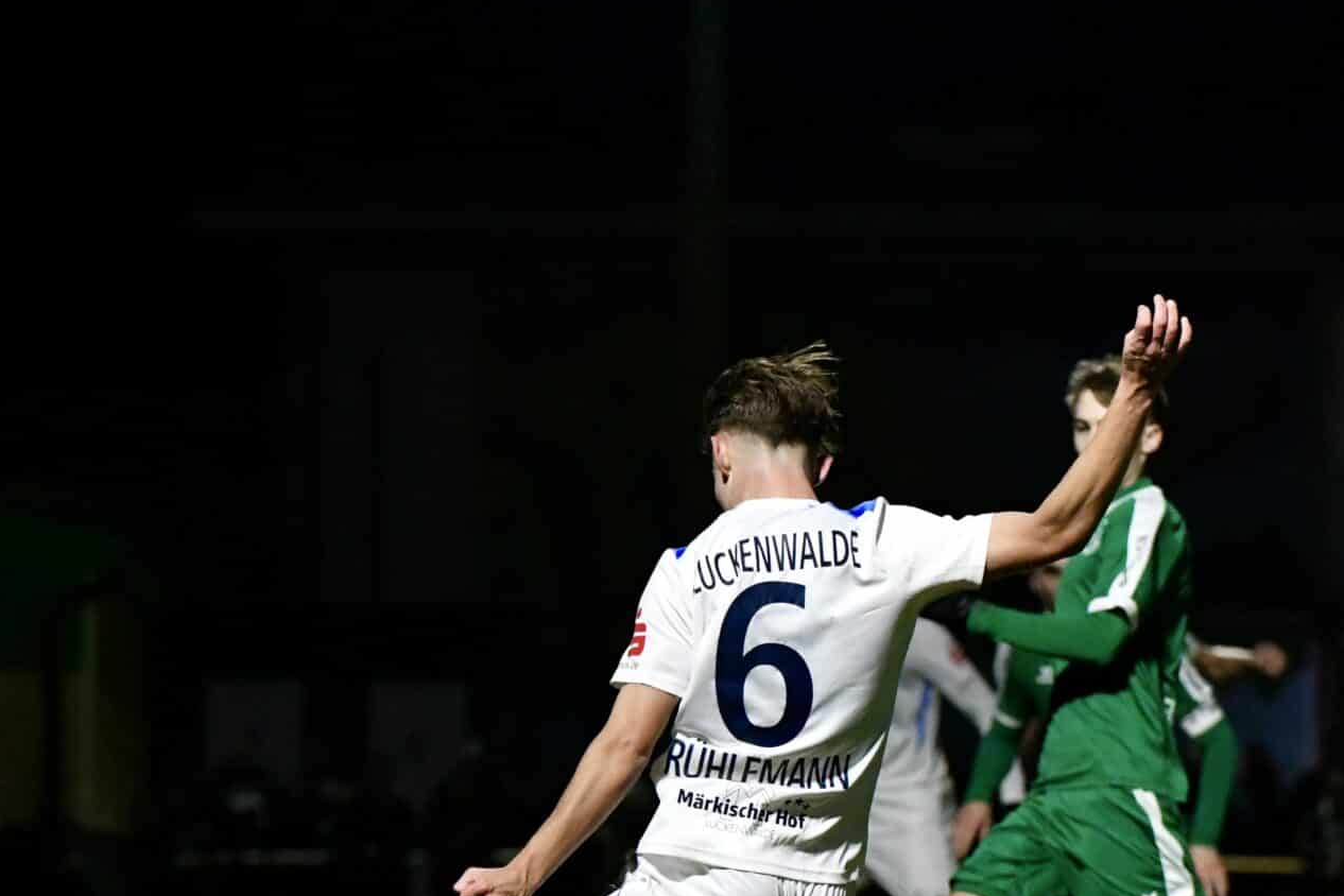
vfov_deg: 7.7
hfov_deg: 11.5
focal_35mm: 178
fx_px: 6645
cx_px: 406
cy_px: 716
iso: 8000
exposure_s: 1/1600
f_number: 2.8
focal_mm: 110
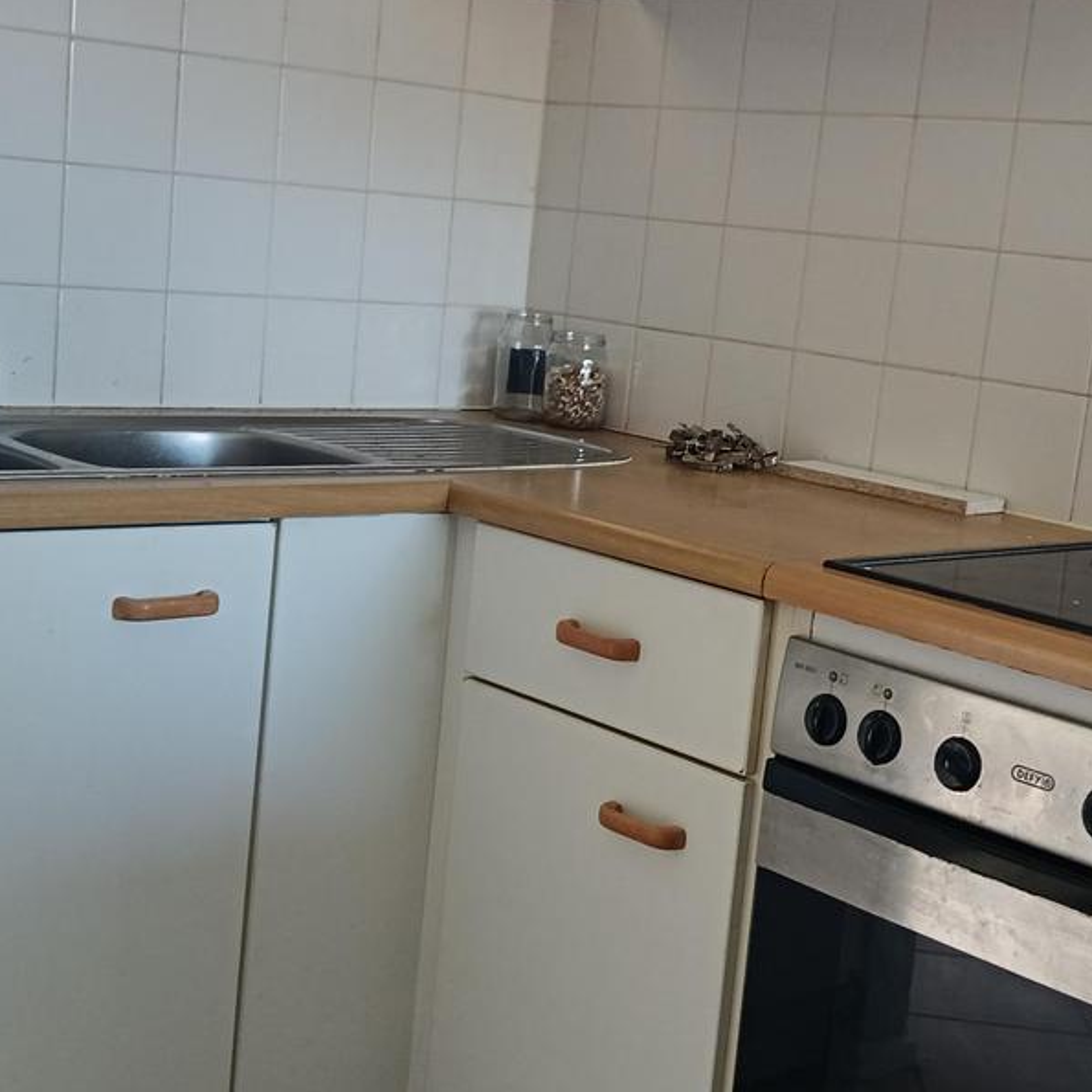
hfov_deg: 30.0
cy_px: 543
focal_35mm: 57
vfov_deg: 30.0
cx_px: 600
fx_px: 2034
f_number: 1.75
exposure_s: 1/25
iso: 1024
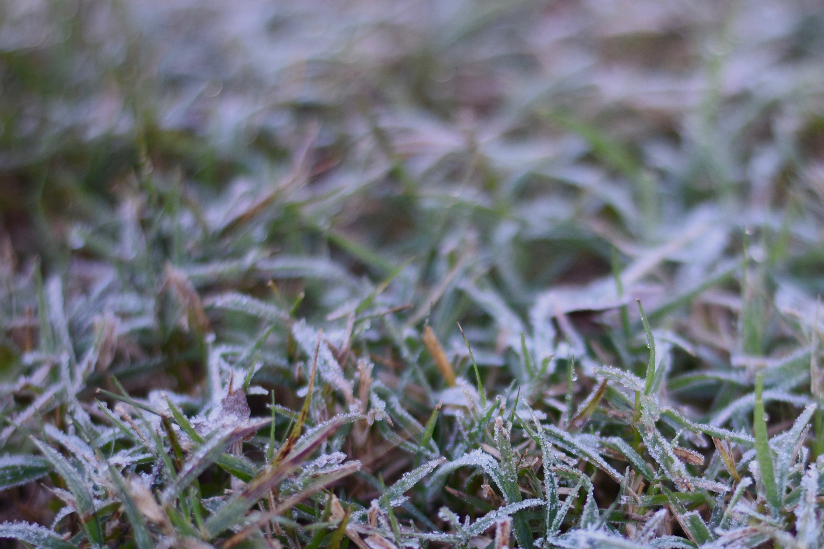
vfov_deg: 11.3
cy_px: 440
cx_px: 627
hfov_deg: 16.8
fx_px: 2769
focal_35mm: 121
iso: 100
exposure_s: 1/320
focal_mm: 50
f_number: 1.8
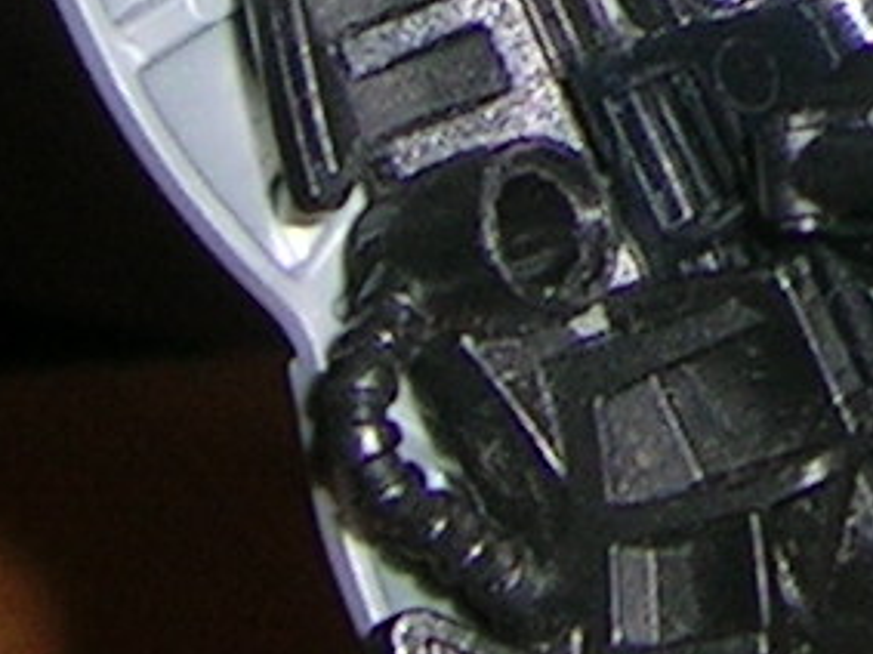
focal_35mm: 253
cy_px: -1074
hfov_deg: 7.6
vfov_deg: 5.6
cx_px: 1545
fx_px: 6378
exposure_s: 1/60.1
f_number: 2.8
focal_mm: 5.4
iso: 50
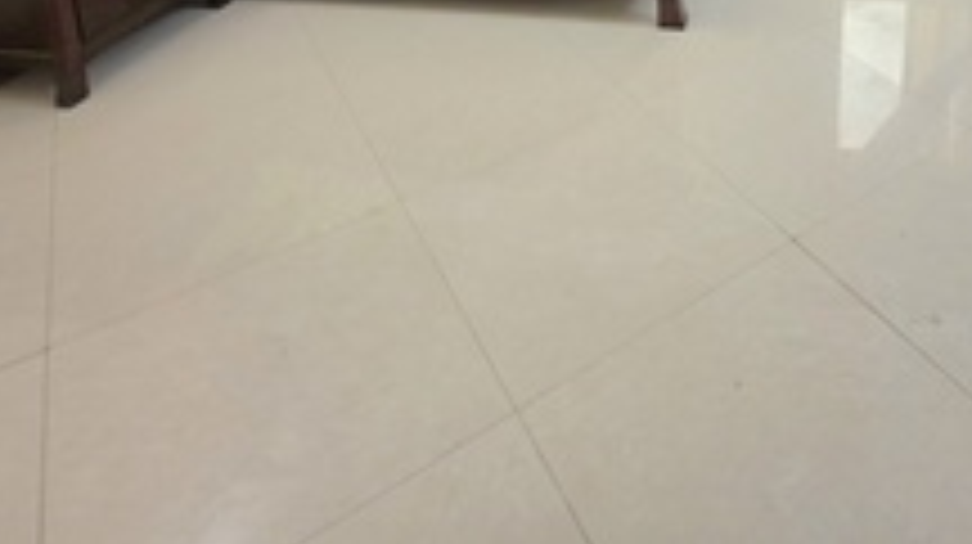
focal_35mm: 30
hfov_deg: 61.5
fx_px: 772
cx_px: 704
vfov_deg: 29.0
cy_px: -214
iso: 200
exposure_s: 1/50.3
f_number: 1.9
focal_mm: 2.2
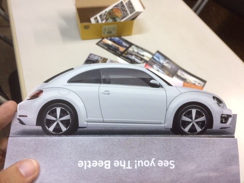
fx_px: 204
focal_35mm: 29
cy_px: 92
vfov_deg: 48.2
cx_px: 122
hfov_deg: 61.7
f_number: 2.2
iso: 80
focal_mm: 4.15
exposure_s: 1/33
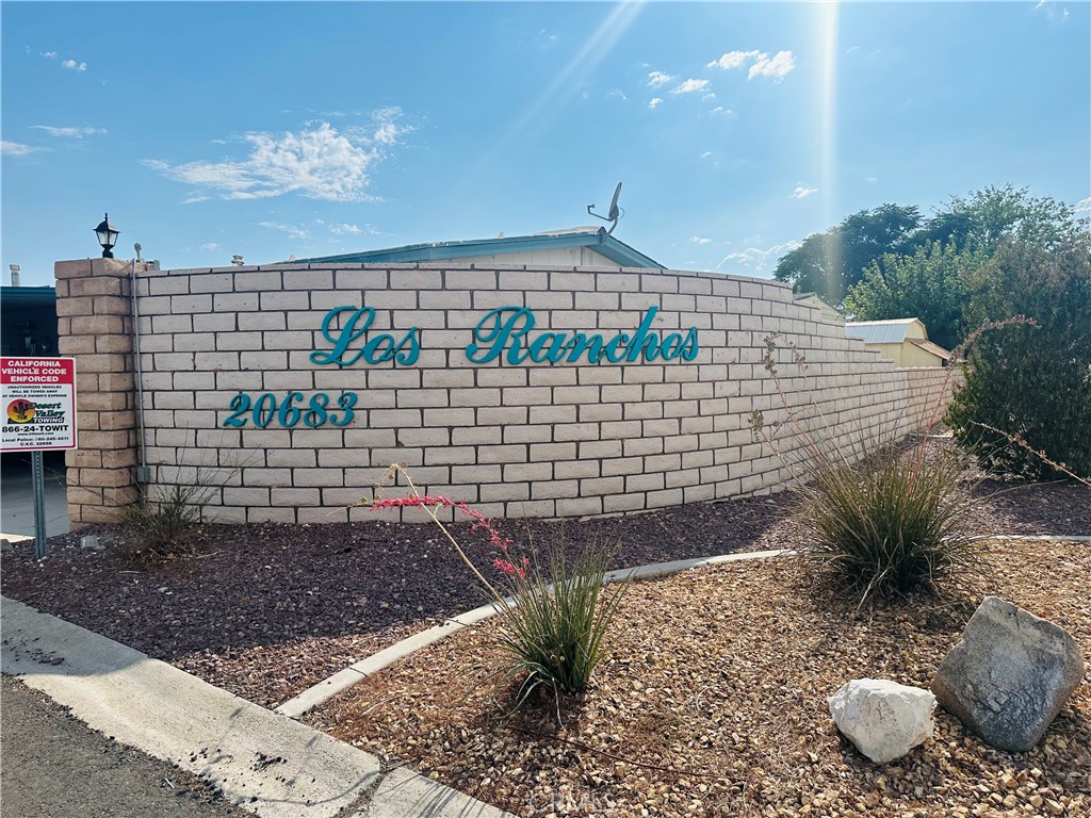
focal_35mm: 24
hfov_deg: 71.6
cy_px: 409
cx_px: 546
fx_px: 756
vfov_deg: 56.8
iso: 80
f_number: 1.78
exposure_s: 1/9709
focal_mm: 6.86
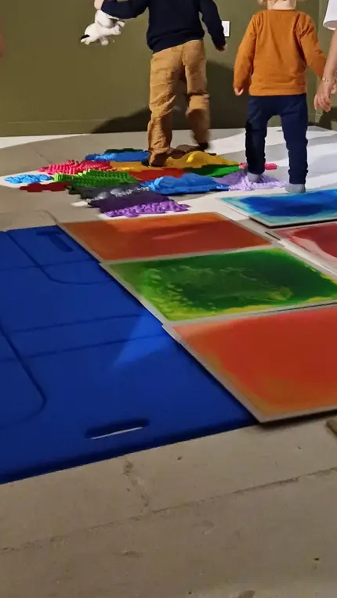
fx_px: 905
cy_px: 24
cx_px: 370
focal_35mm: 57
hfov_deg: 20.1
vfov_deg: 33.9
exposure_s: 1/20
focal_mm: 4.65
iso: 800
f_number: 1.8
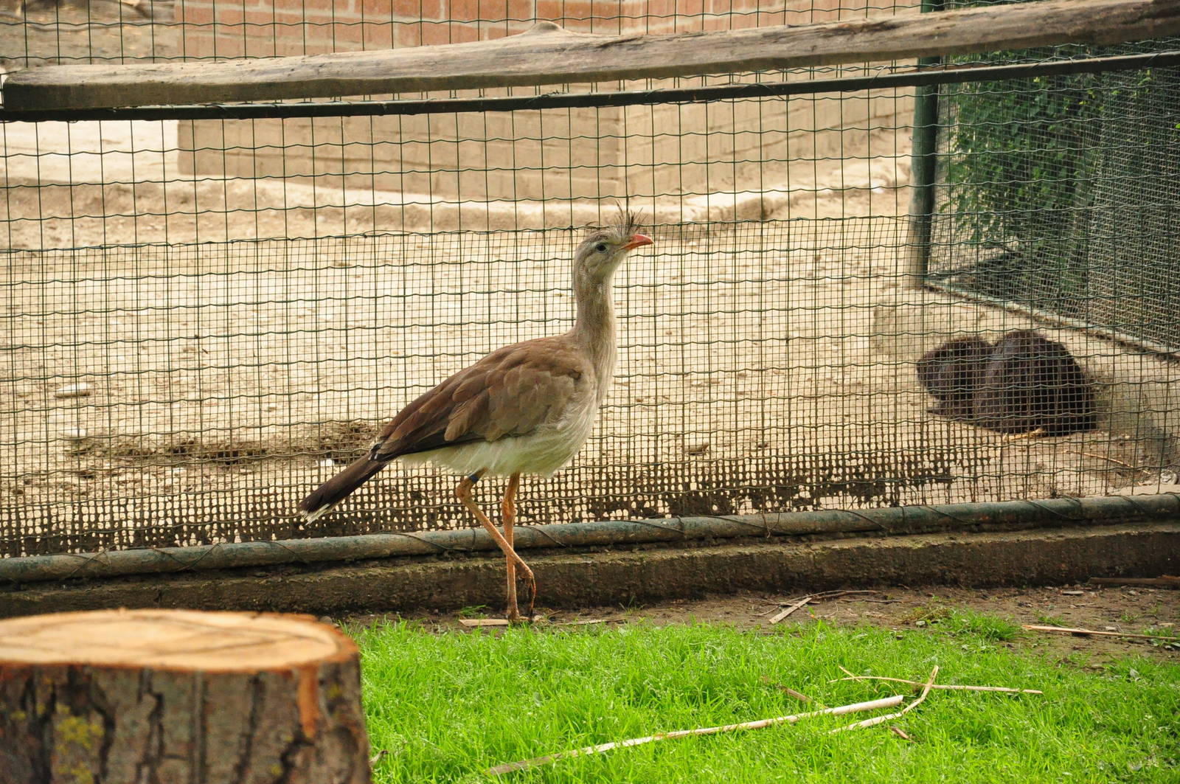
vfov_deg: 8.7
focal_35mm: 158
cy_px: 392
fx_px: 5157
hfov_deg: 13.1
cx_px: 590
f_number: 7.1
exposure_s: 1/800
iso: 2500
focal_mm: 105
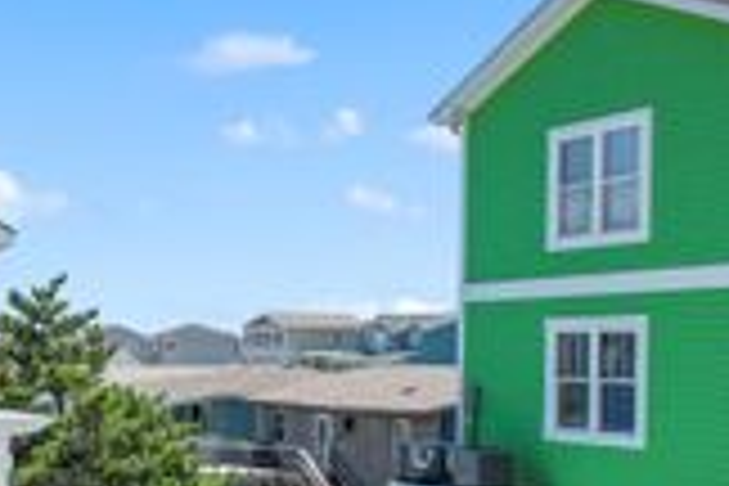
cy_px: 380
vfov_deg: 19.8
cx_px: -284
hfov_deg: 24.7
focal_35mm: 68
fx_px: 1377
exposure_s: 1/500
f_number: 2.8
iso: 100
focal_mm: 8.38
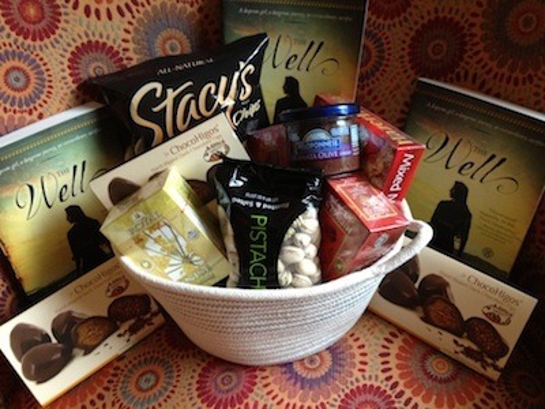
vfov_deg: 40.7
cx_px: 272
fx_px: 551
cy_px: 204
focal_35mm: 35
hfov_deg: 52.6
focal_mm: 4.28
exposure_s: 1/20
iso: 250
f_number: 2.4
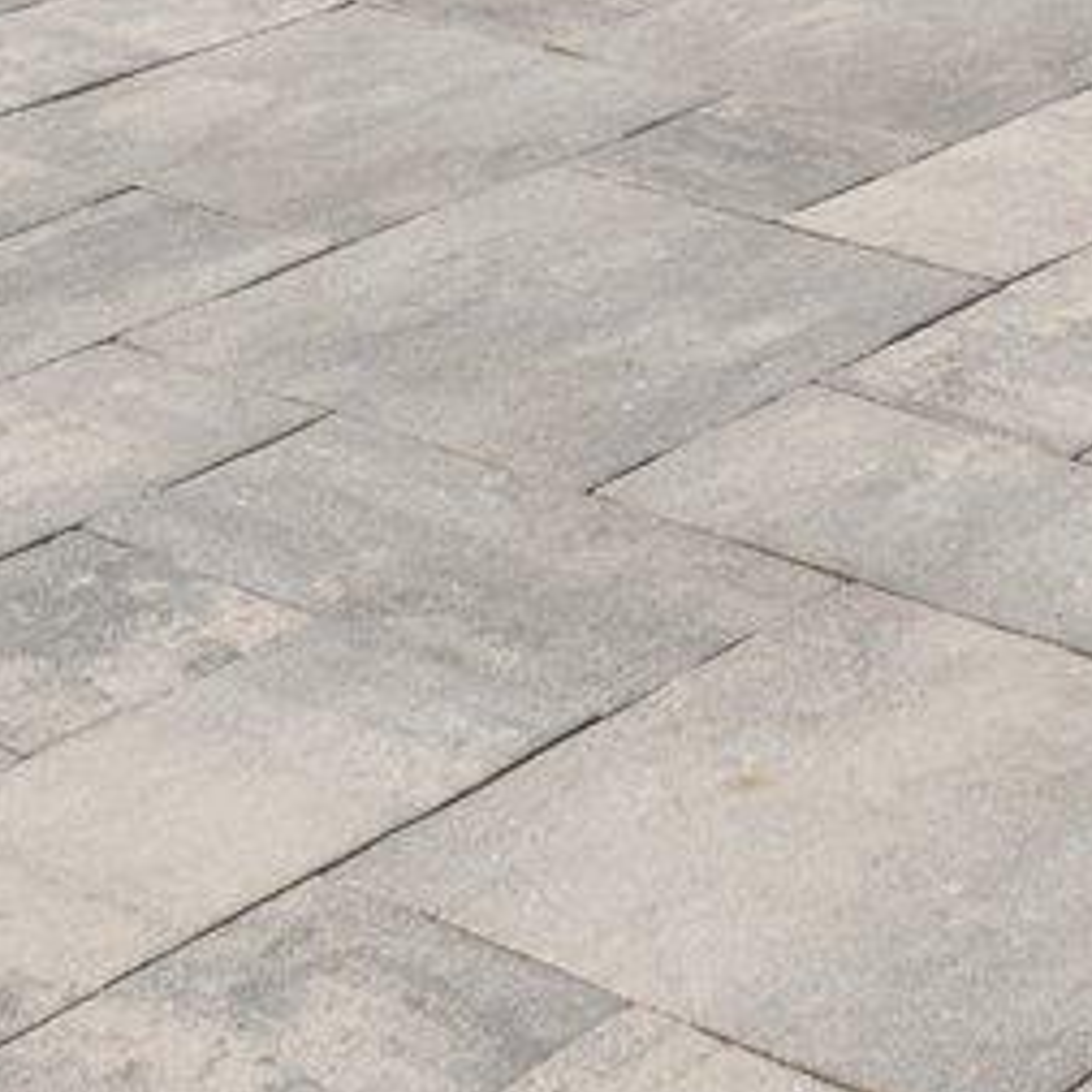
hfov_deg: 14.5
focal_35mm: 117
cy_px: -1103
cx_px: 1273
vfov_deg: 12.9
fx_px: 4176
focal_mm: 17
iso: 200
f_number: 9
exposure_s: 1/500
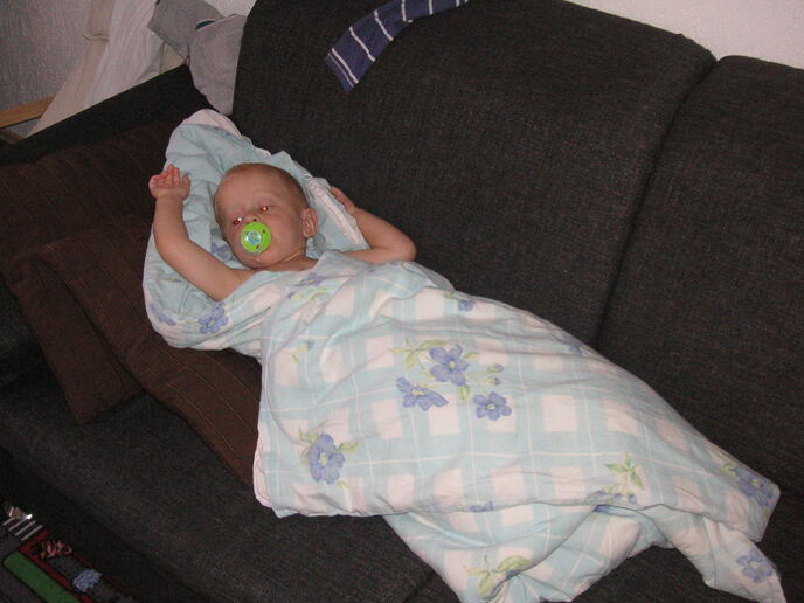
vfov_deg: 33.6
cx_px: 365
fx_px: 999
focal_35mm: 43
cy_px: 276
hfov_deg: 43.8
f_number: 2.8
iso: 160
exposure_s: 1/45
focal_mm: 6.1
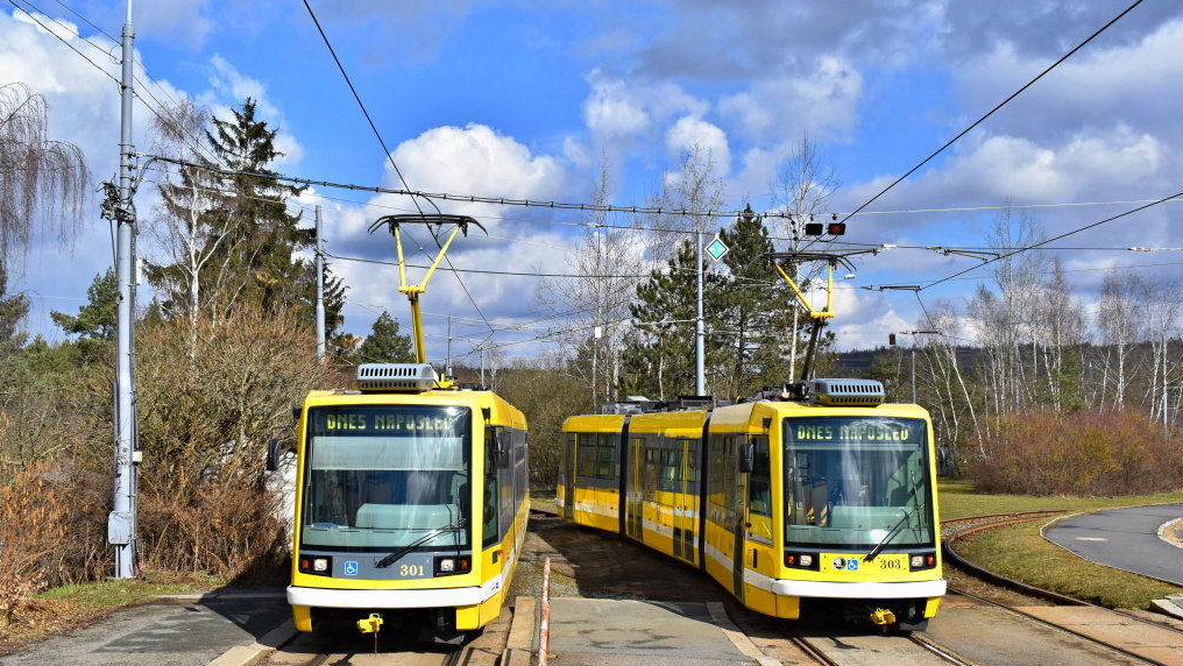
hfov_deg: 52.8
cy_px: 386
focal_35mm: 38
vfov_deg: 31.2
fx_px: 1192
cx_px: 590
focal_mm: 24
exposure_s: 1/500
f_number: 10
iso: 200
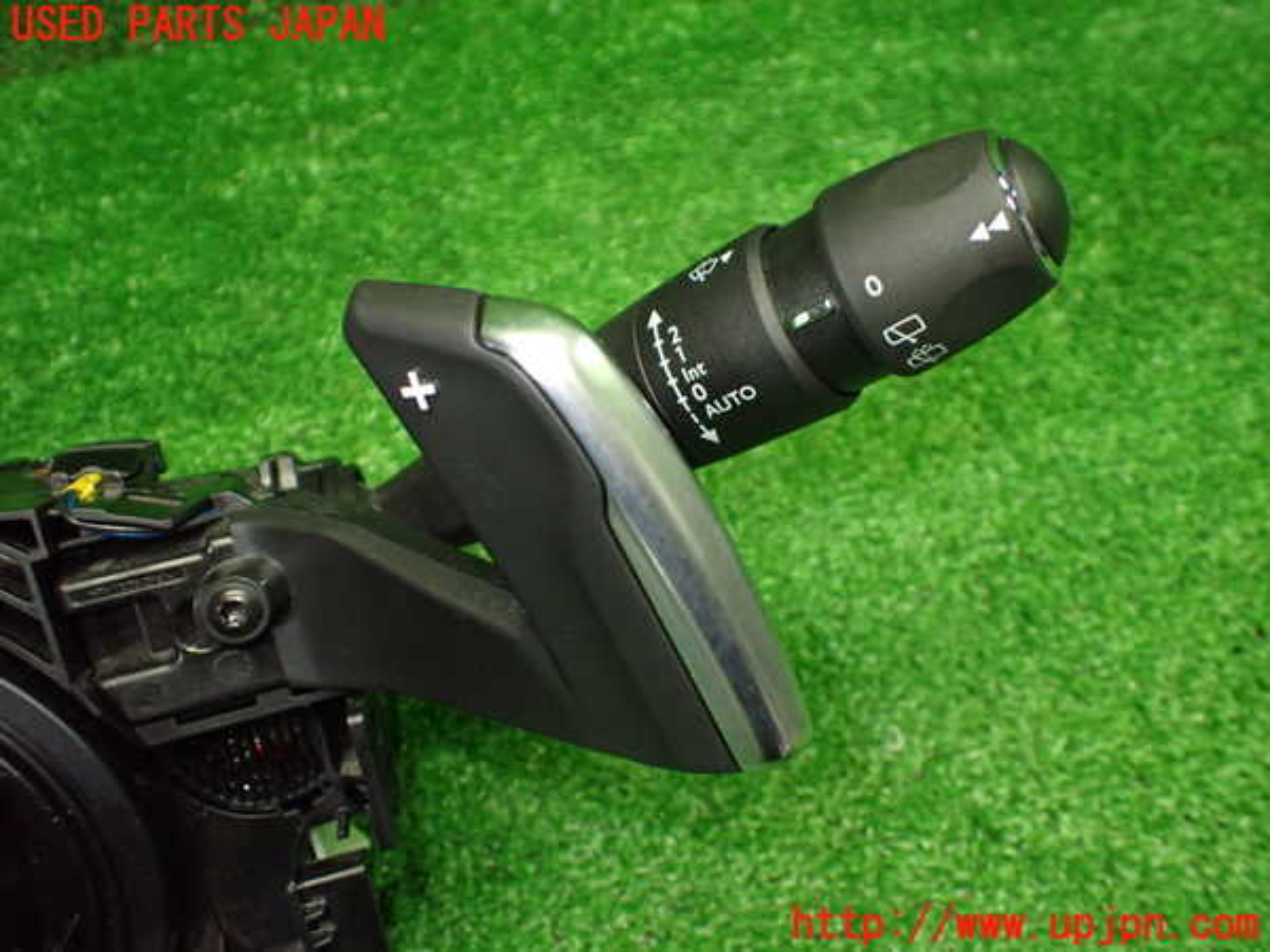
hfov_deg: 60.0
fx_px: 1101
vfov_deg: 46.8
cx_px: 635
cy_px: 476
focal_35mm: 30
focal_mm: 5.4
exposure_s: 1/125
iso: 640
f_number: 2.3
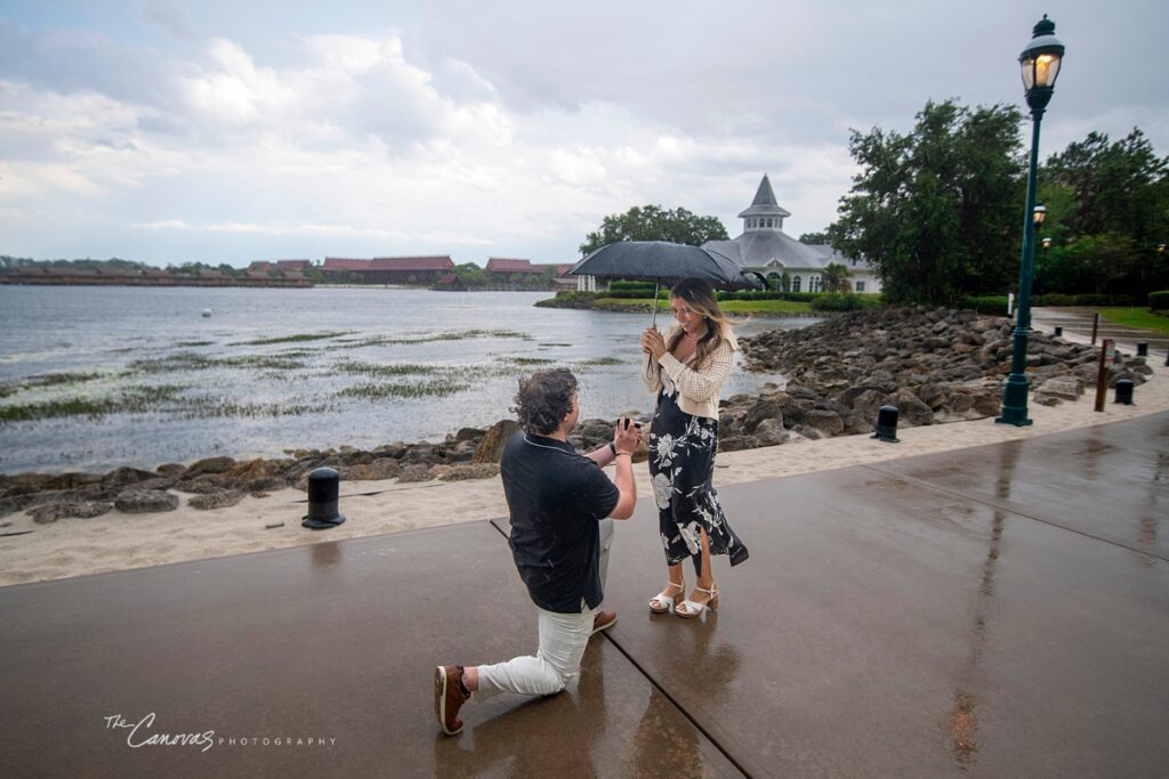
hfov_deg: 81.2
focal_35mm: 21
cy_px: 390
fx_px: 682
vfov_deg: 59.5
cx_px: 584
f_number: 2.8
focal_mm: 21
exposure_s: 1/250
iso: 100
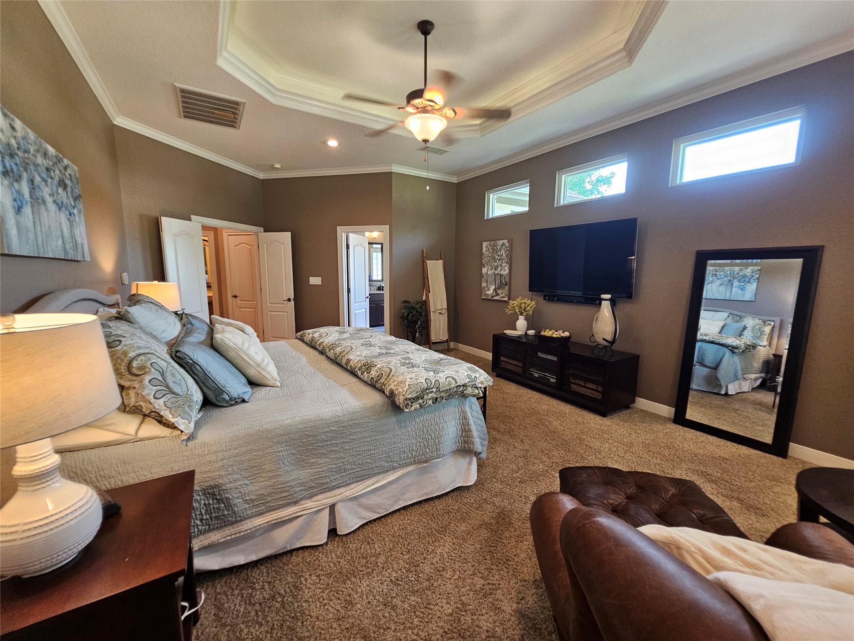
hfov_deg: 106.2
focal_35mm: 13
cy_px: 320
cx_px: 427
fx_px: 321
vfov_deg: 89.9
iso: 320
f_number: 2.2
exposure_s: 1/60
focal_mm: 2.2
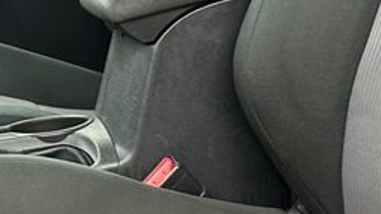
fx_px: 1141
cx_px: 200
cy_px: 470
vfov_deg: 9.7
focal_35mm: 113
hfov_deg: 19.0
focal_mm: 5.7
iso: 125
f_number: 1.5
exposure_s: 1/103
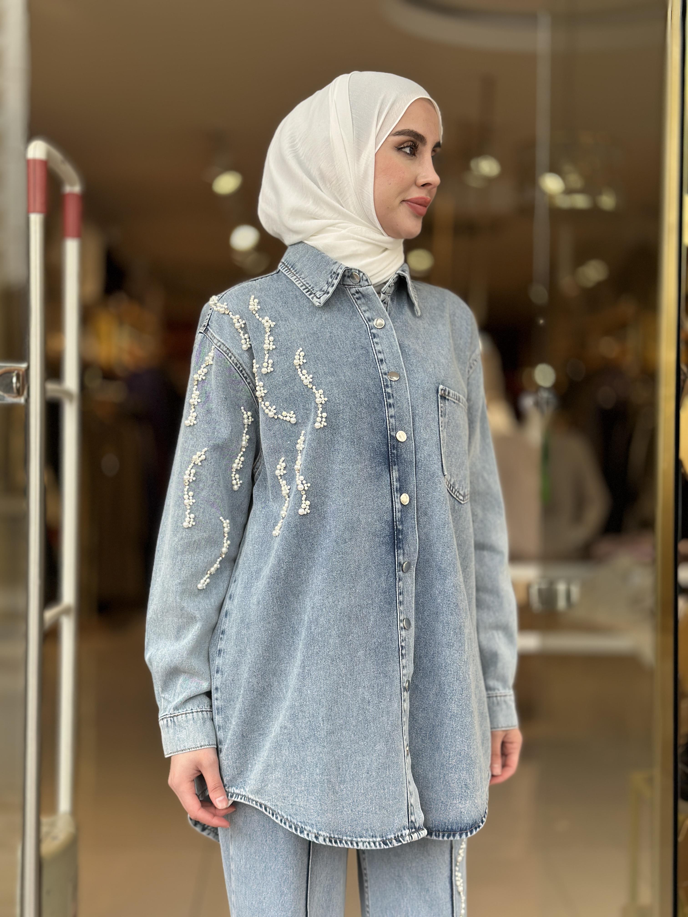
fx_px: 1272
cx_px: 344
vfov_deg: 39.7
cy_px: 458
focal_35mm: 48
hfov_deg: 30.3
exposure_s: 1/541
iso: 80
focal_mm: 6.86
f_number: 1.78
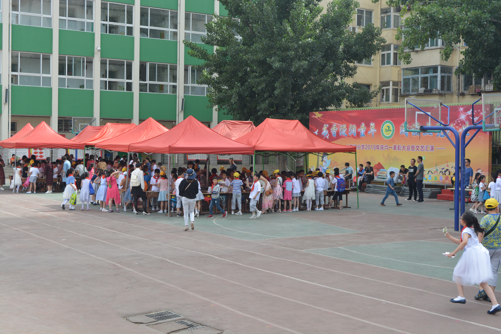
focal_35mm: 52
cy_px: 167
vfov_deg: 25.8
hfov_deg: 37.9
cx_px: 250
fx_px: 731
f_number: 8
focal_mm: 35
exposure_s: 1/250
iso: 200
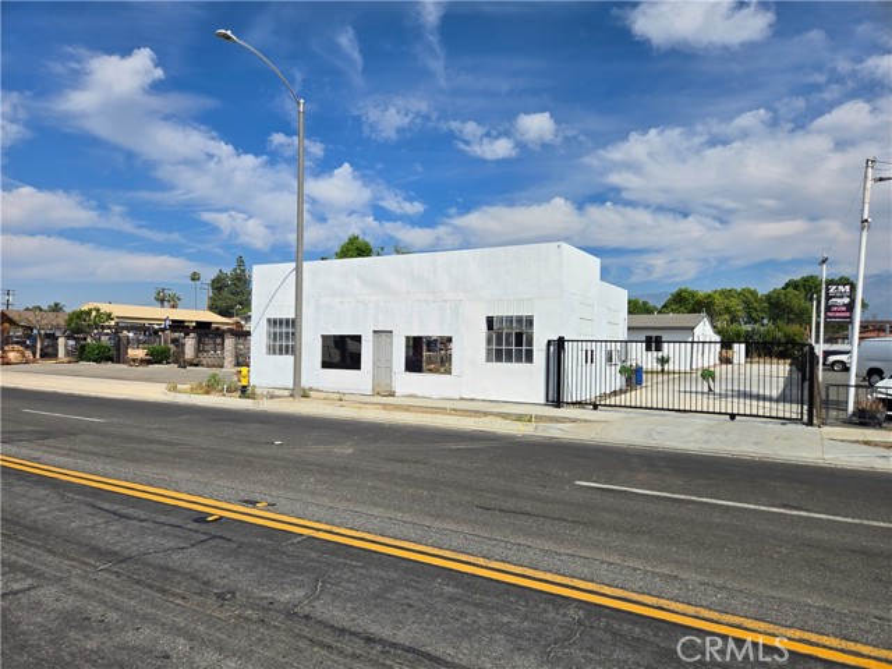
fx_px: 593
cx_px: 446
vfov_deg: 58.9
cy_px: 334
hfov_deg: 73.9
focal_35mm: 23
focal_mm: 5.4
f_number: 1.8
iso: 25
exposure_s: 1/3687
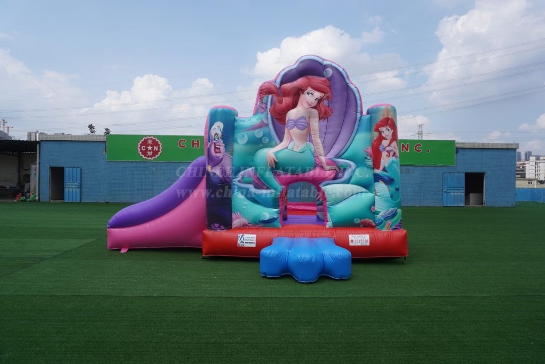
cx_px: 272
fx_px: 363
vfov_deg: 53.1
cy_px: 182
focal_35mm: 24
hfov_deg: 73.7
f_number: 5.6
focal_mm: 16
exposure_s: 1/500
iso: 100
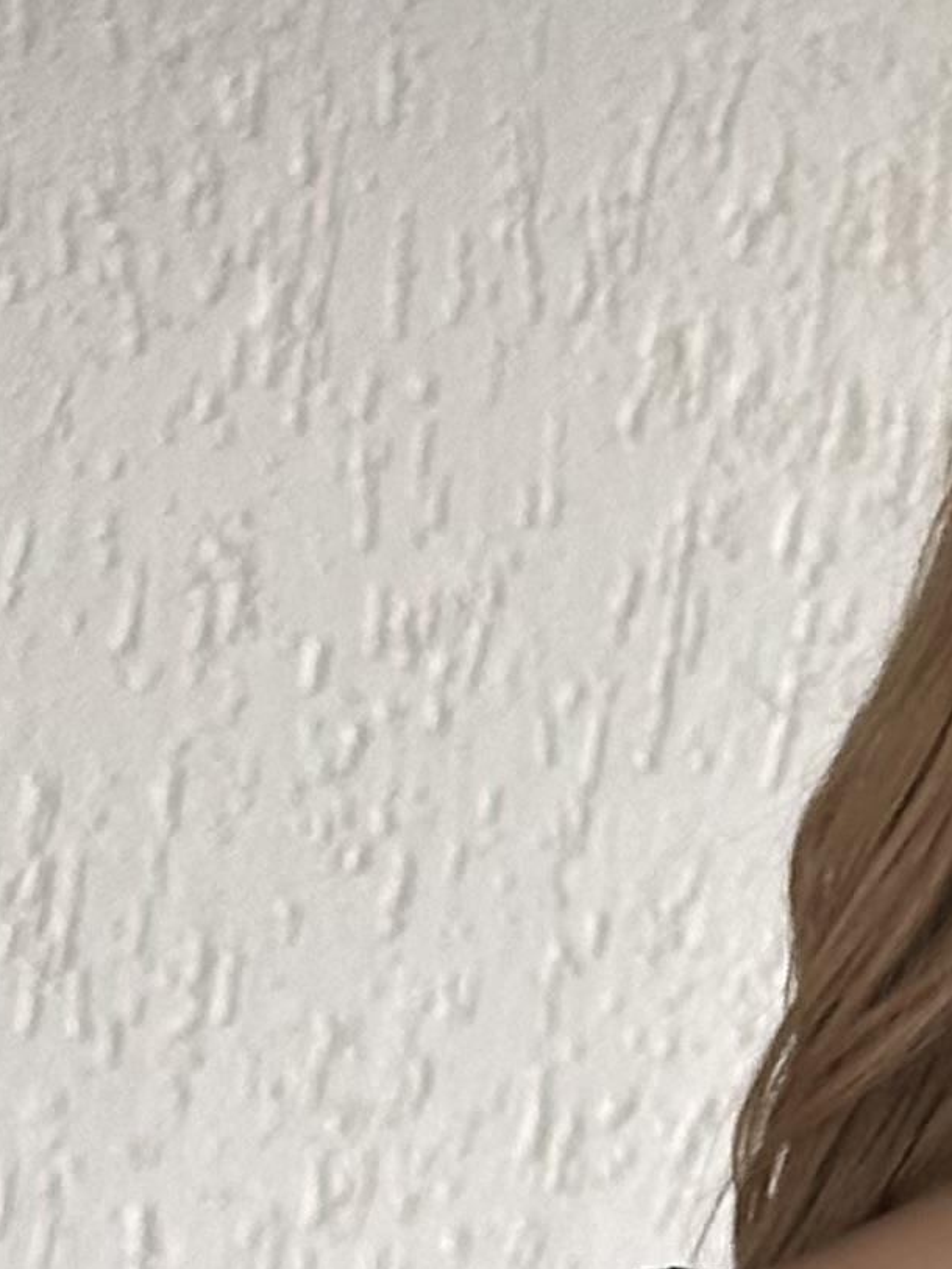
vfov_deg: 8.1
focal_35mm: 238
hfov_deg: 6.1
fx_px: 8725
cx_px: 2015
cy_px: 2073
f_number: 1.78
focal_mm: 6.86
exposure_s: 1/172
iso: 64
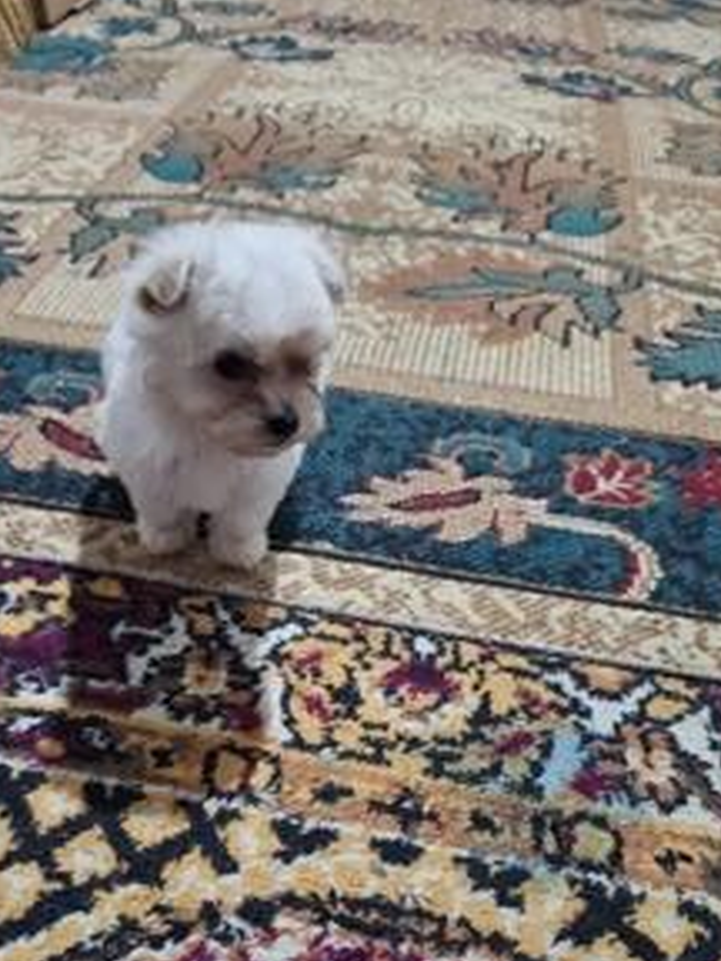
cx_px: 300
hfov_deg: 44.0
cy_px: 607
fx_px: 889
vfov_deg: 56.1
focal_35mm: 32
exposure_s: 1/20
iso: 800
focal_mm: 5.54
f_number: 1.8
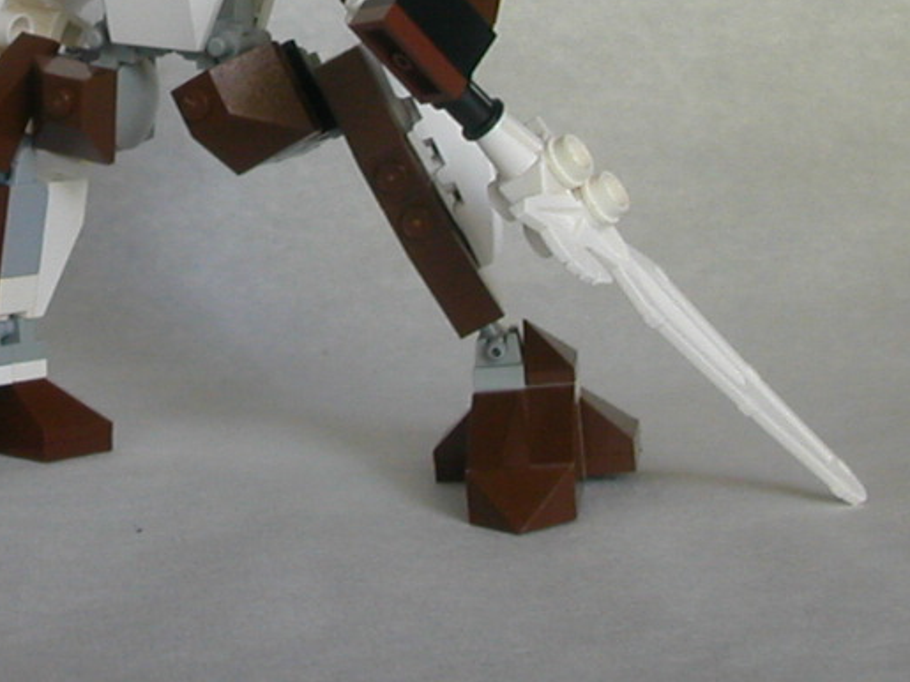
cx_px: 150
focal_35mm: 92
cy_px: 74
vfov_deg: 15.9
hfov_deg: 21.0
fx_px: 2418
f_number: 2.7
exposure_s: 1/12.6
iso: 100
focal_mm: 5.6
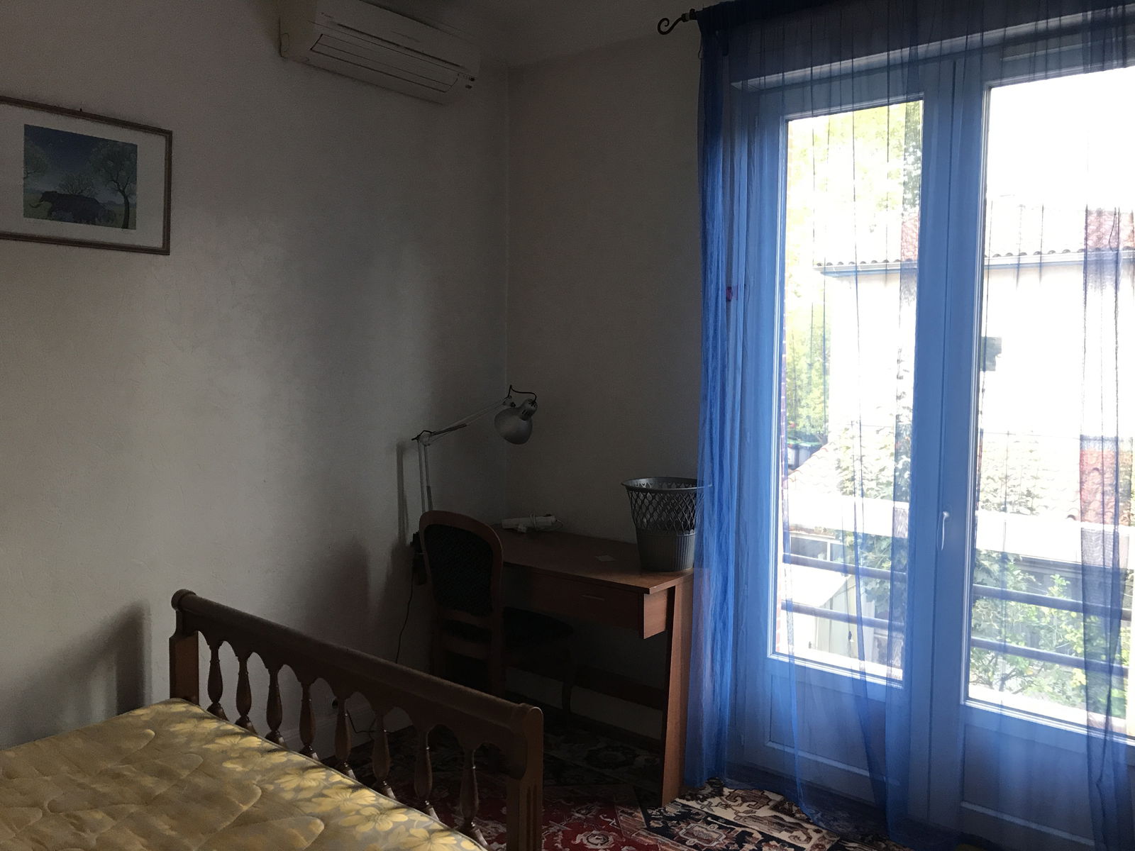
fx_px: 918
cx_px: 568
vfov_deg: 49.7
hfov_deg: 63.4
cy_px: 426
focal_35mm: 28
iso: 64
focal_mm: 3.99
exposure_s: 1/17
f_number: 1.8
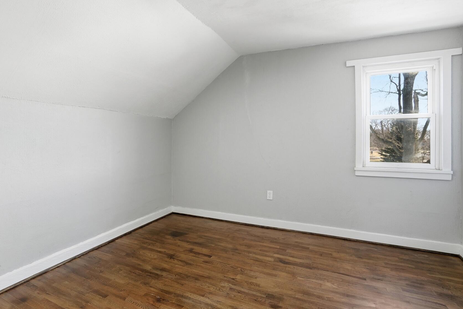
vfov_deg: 67.3
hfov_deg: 89.5
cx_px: 202
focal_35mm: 18
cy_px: 145
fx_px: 232
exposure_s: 1/250
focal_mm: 10
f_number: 4
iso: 100
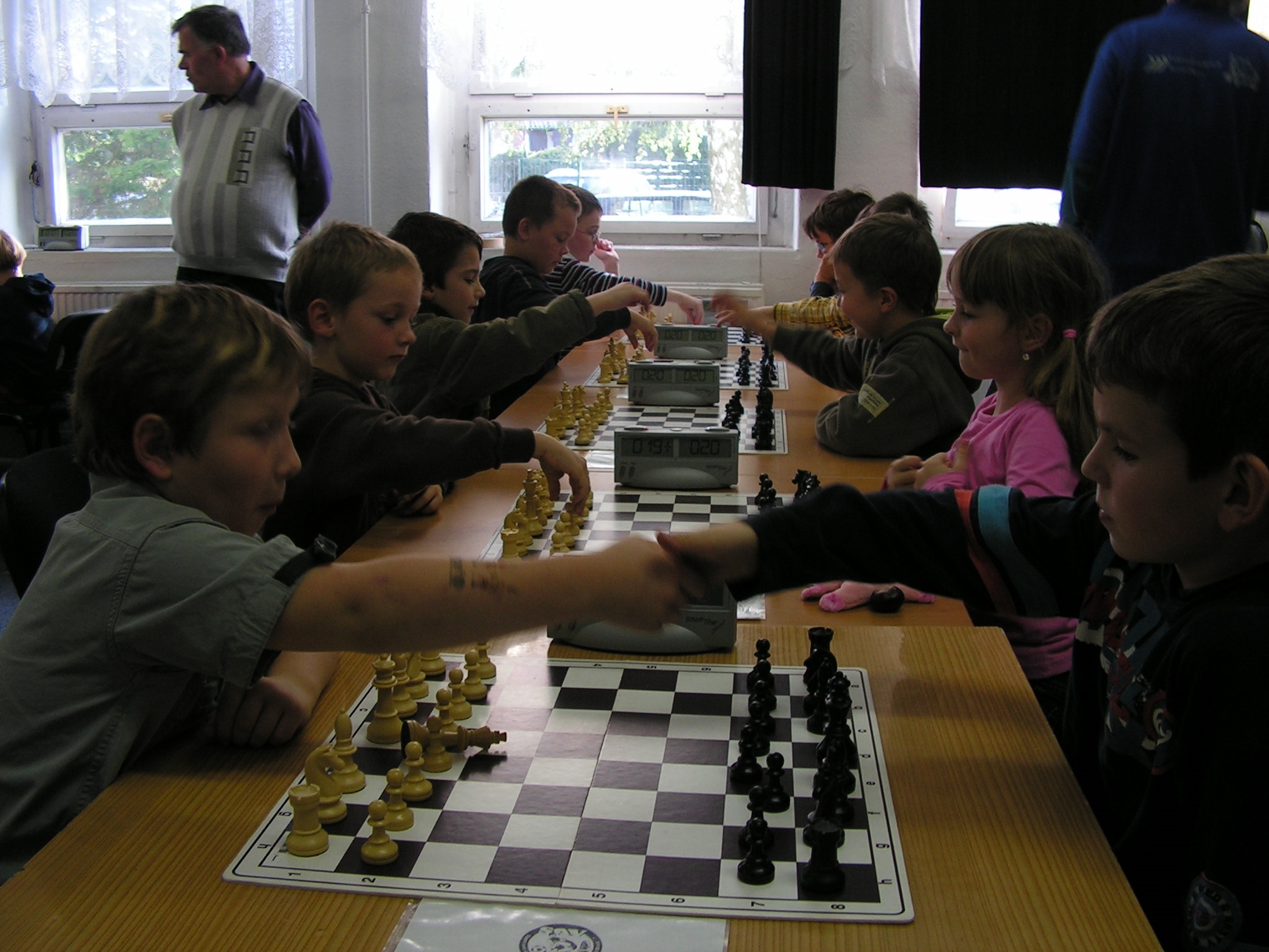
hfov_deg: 51.4
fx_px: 1320
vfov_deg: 39.7
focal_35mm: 36
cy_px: 476
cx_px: 634
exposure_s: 1/40
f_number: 3.2
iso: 80
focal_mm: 6
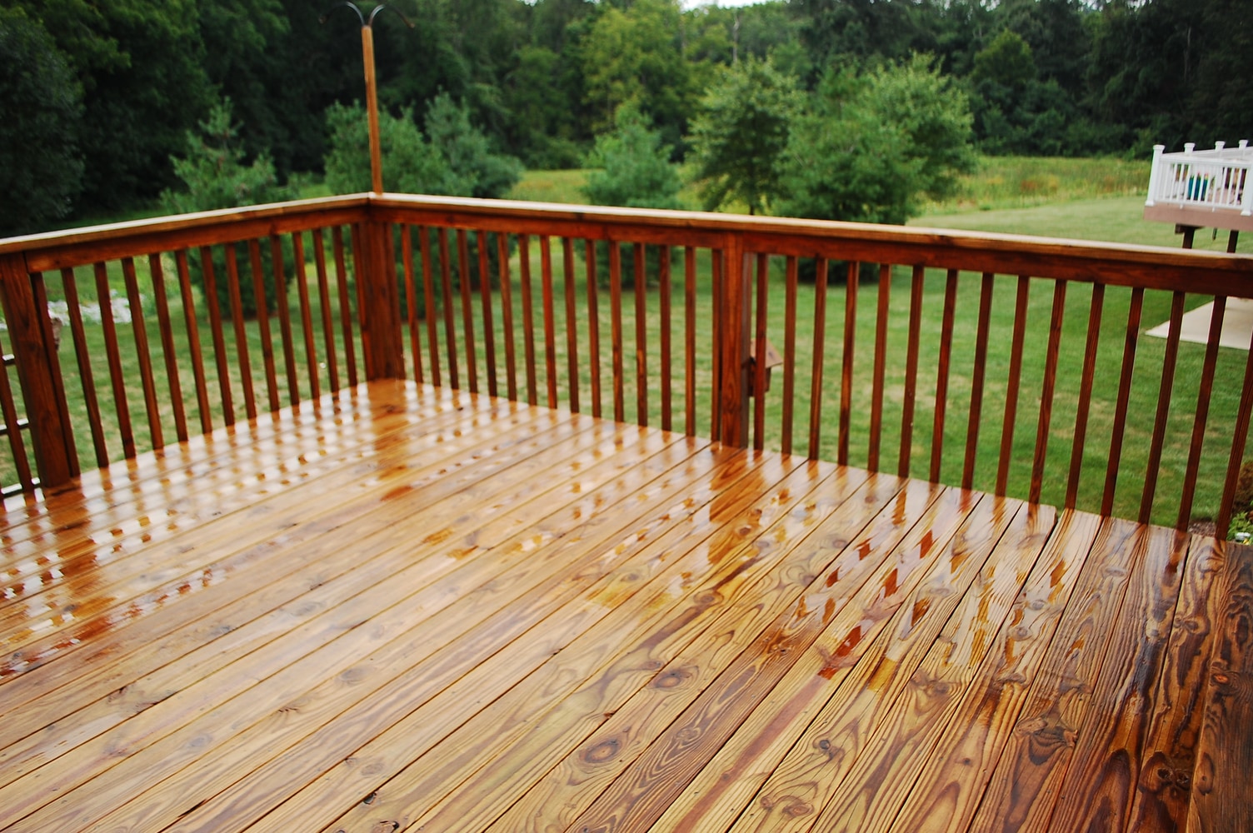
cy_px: 416
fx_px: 939
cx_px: 626
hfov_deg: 67.4
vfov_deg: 47.8
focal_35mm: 27
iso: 200
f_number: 3.5
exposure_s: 1/800
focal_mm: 18
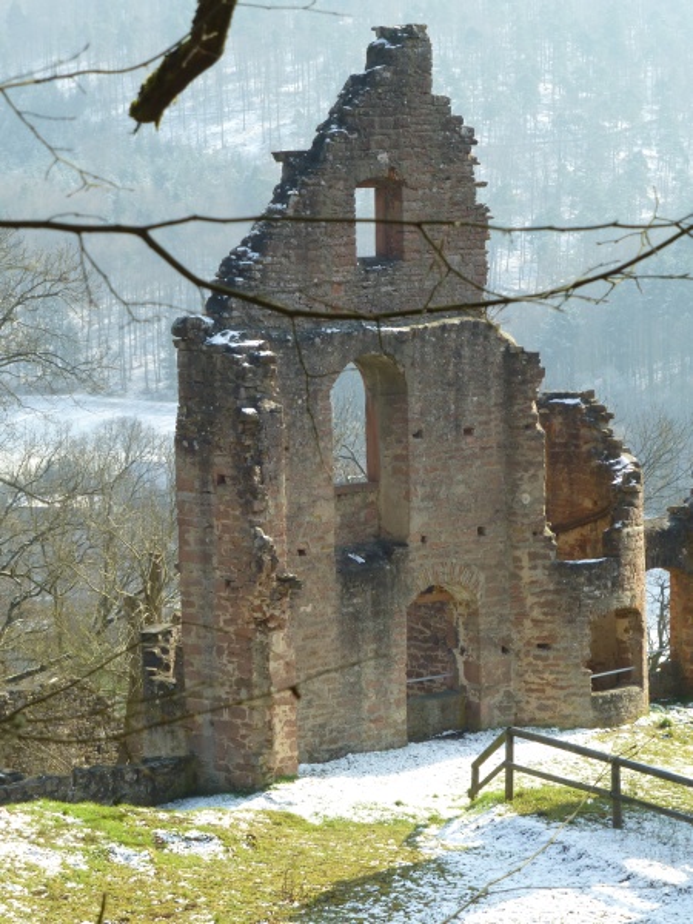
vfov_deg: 16.6
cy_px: 462
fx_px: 3176
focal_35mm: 119
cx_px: 346
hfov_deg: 12.5
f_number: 5.3
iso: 100
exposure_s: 1/160
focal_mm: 19.4
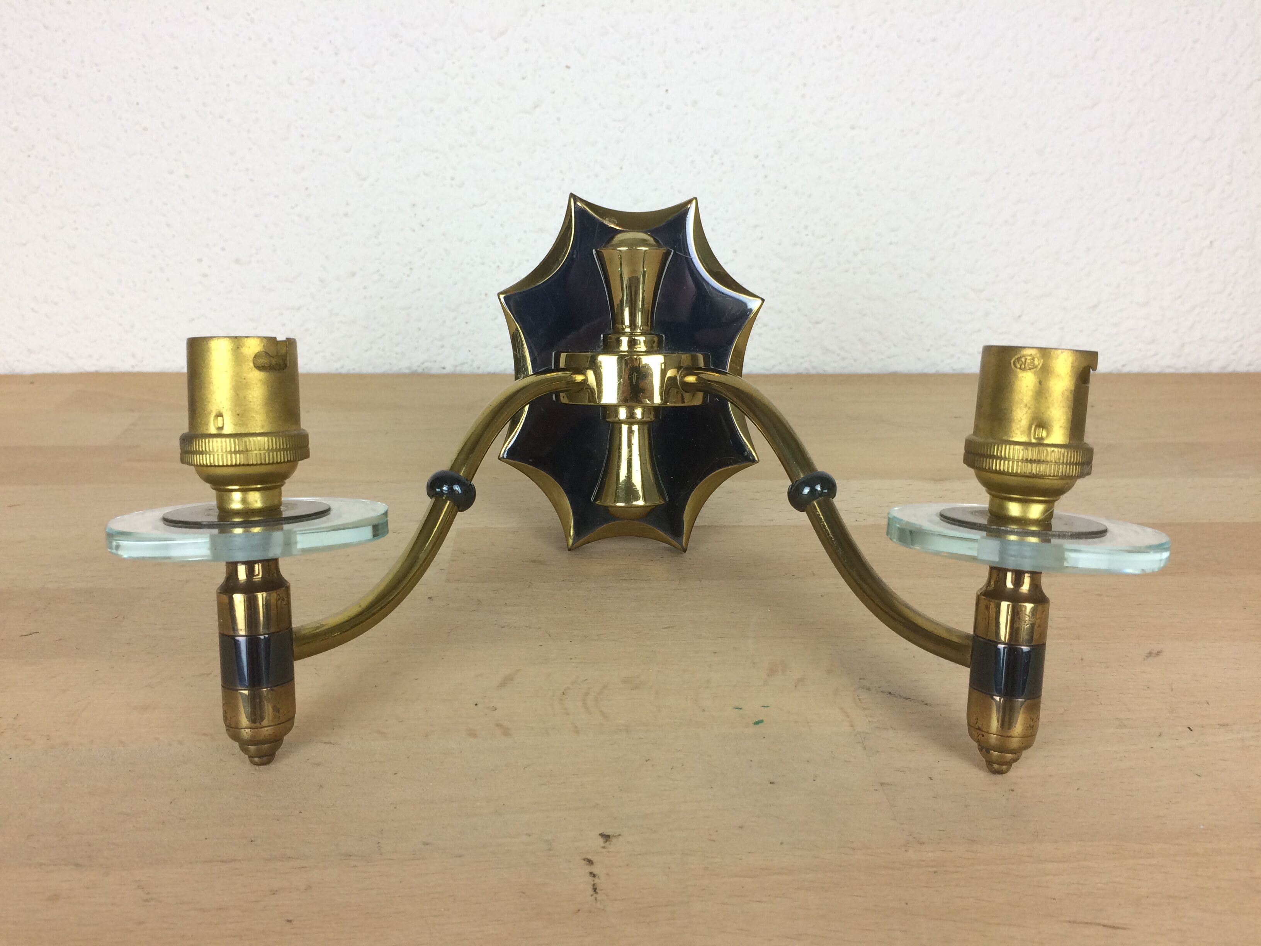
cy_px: 473
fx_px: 1056
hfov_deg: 61.7
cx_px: 630
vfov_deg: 48.2
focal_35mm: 29
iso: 64
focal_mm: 4.15
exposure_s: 1/100
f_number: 2.2
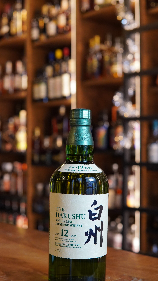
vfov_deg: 37.8
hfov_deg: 21.8
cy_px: 162
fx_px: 410
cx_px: 80
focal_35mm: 55
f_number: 3.2
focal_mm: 30
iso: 1600
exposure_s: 1/160
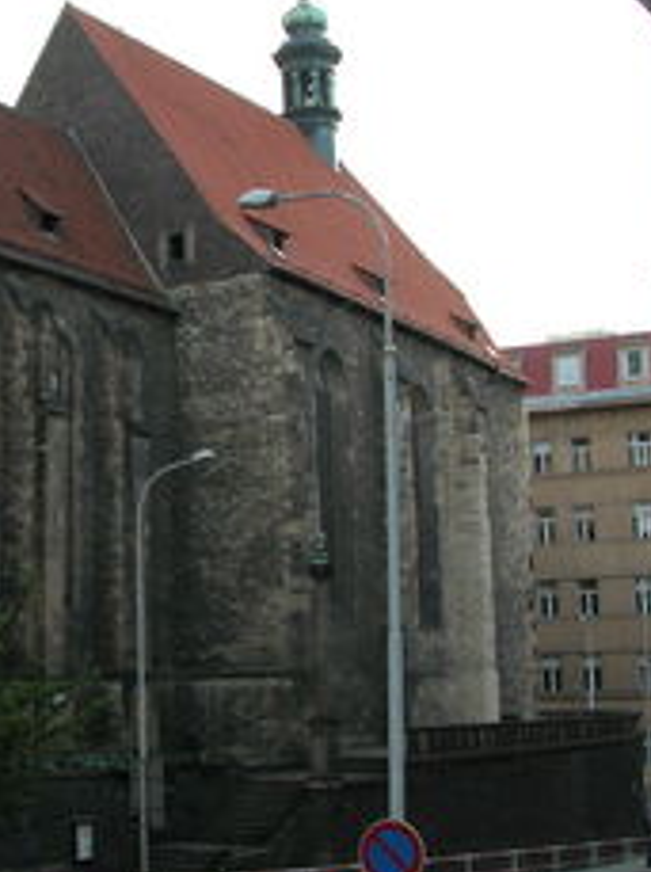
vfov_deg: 30.8
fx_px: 1584
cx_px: 114
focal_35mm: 63
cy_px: 434
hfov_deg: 22.8
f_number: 4.5
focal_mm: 9.2
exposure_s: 1/181
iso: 100
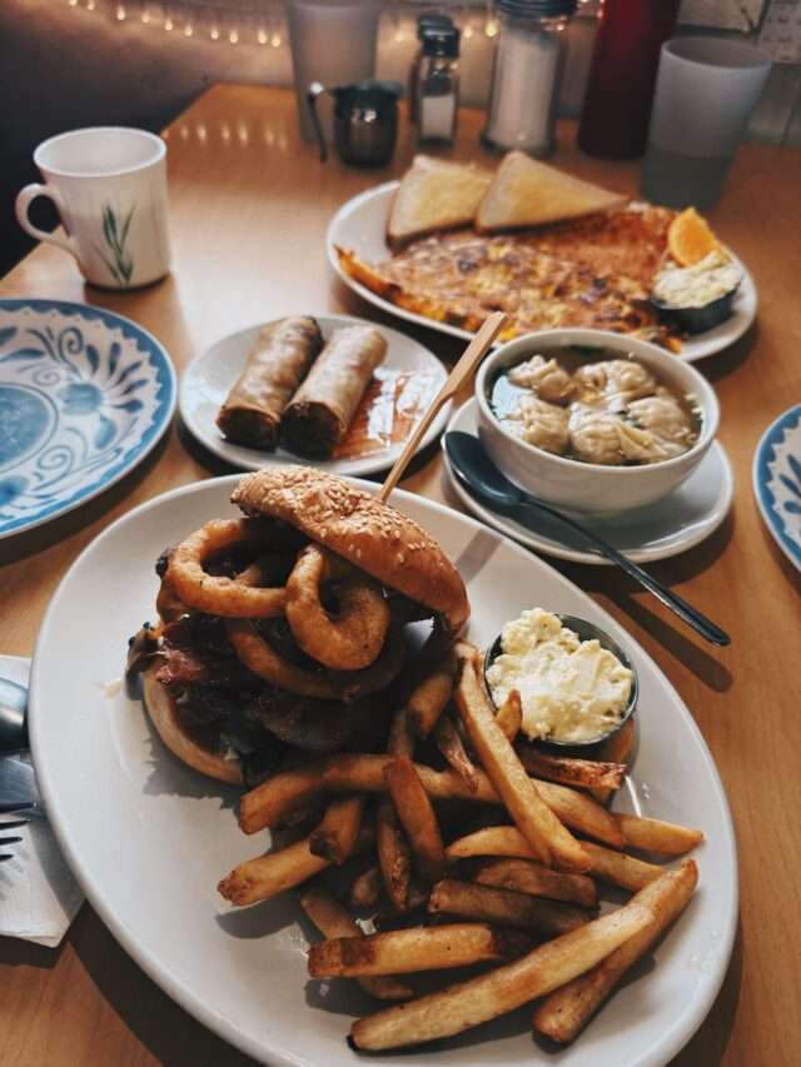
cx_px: 400
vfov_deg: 71.6
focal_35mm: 24
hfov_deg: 56.8
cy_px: 534
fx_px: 740
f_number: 1.78
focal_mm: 6.76
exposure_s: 1/120
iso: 160
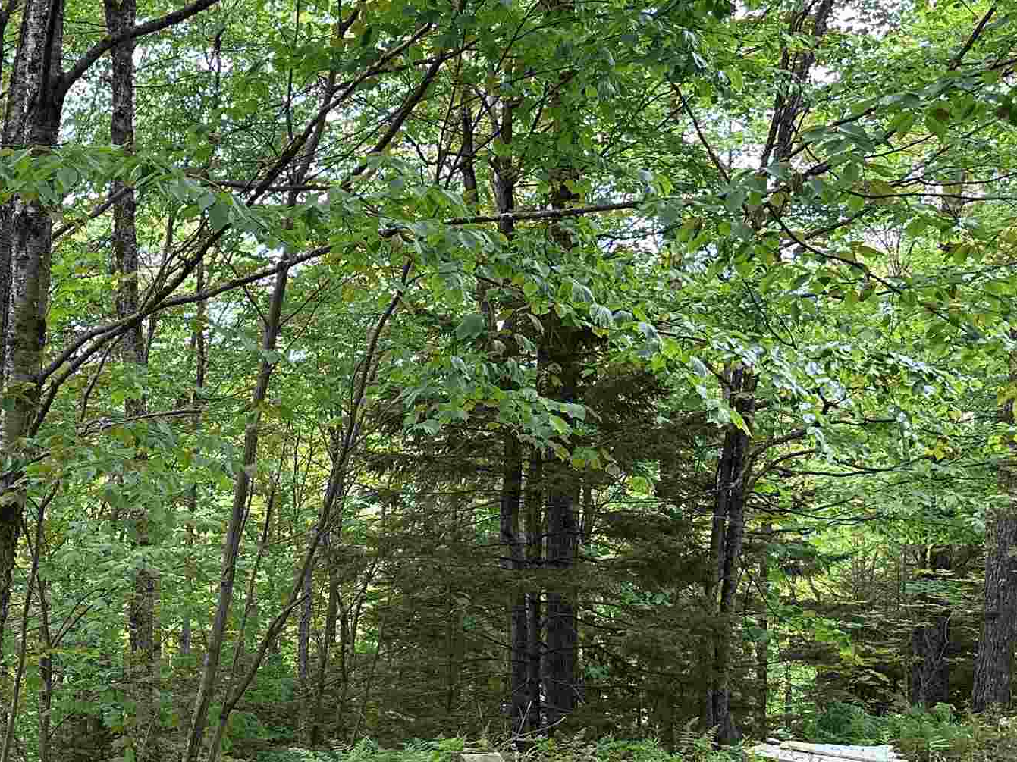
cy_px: 605
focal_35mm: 55
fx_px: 1615
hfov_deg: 32.5
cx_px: 27
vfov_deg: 26.1
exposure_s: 1/121
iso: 125
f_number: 1.78
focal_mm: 6.86
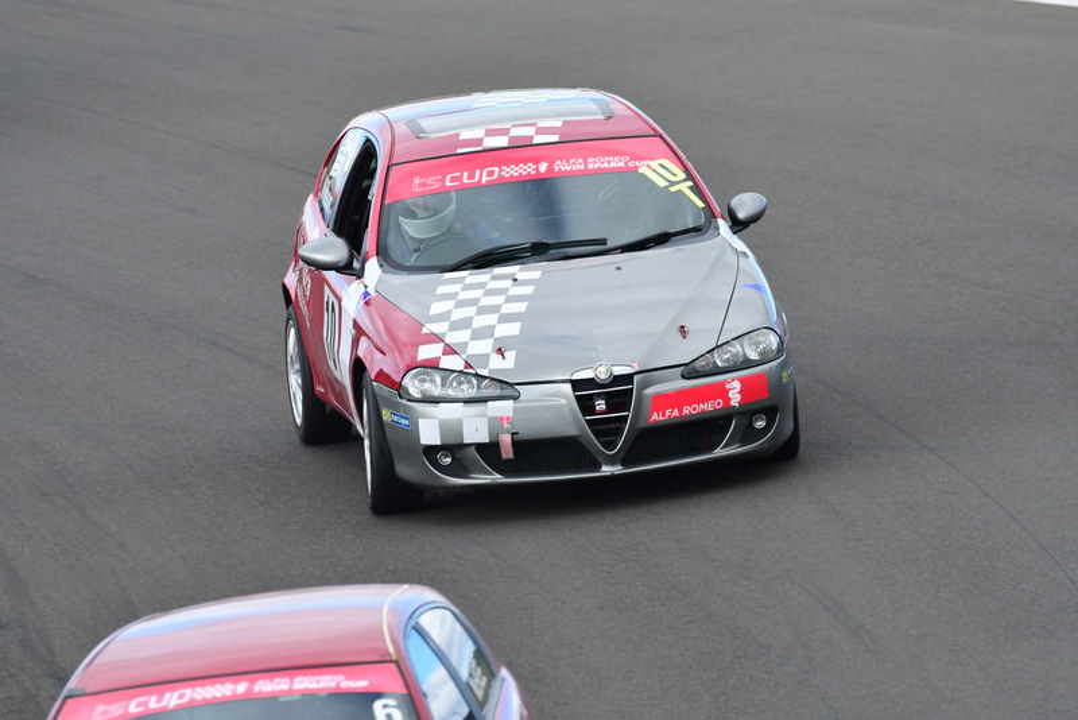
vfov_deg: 2.0
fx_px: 20219
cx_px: 539
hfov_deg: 3.1
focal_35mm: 675
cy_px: 360
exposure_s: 1/640
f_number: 7.1
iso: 640
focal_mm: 450
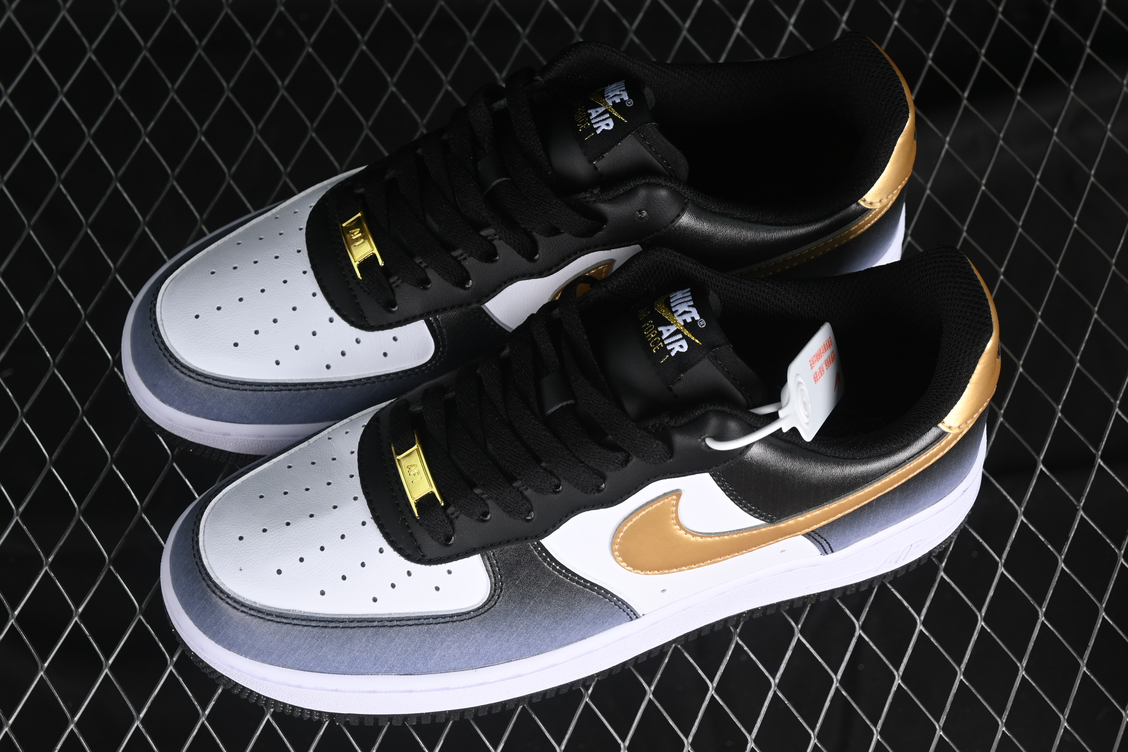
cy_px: 376
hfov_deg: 27.0
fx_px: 2350
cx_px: 564
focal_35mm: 75
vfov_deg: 18.2
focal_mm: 50
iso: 160
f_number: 6.3
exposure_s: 1/60
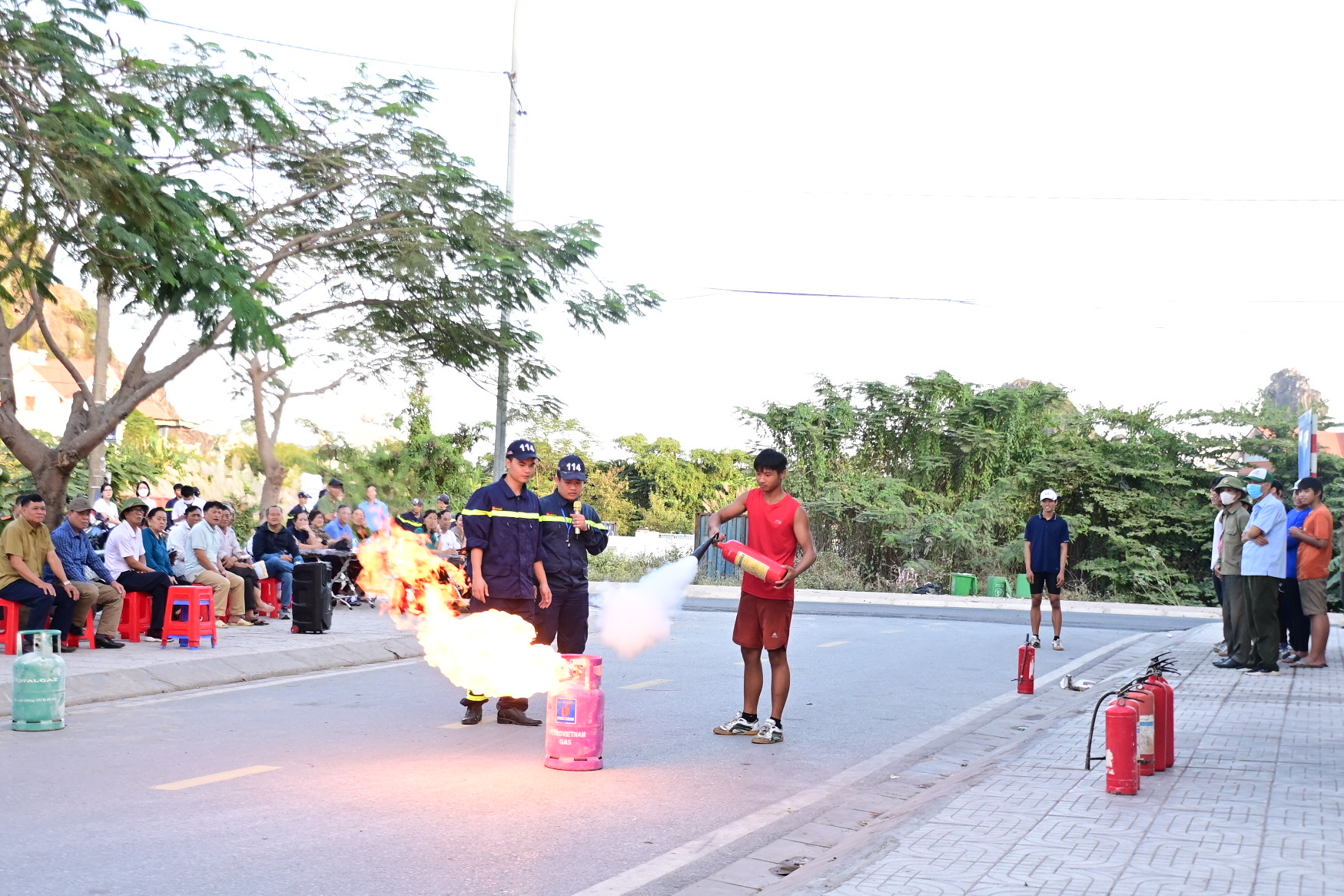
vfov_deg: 29.9
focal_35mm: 45
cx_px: 607
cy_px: 476
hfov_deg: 43.6
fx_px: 1680
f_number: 5.6
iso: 640
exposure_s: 1/200
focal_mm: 27
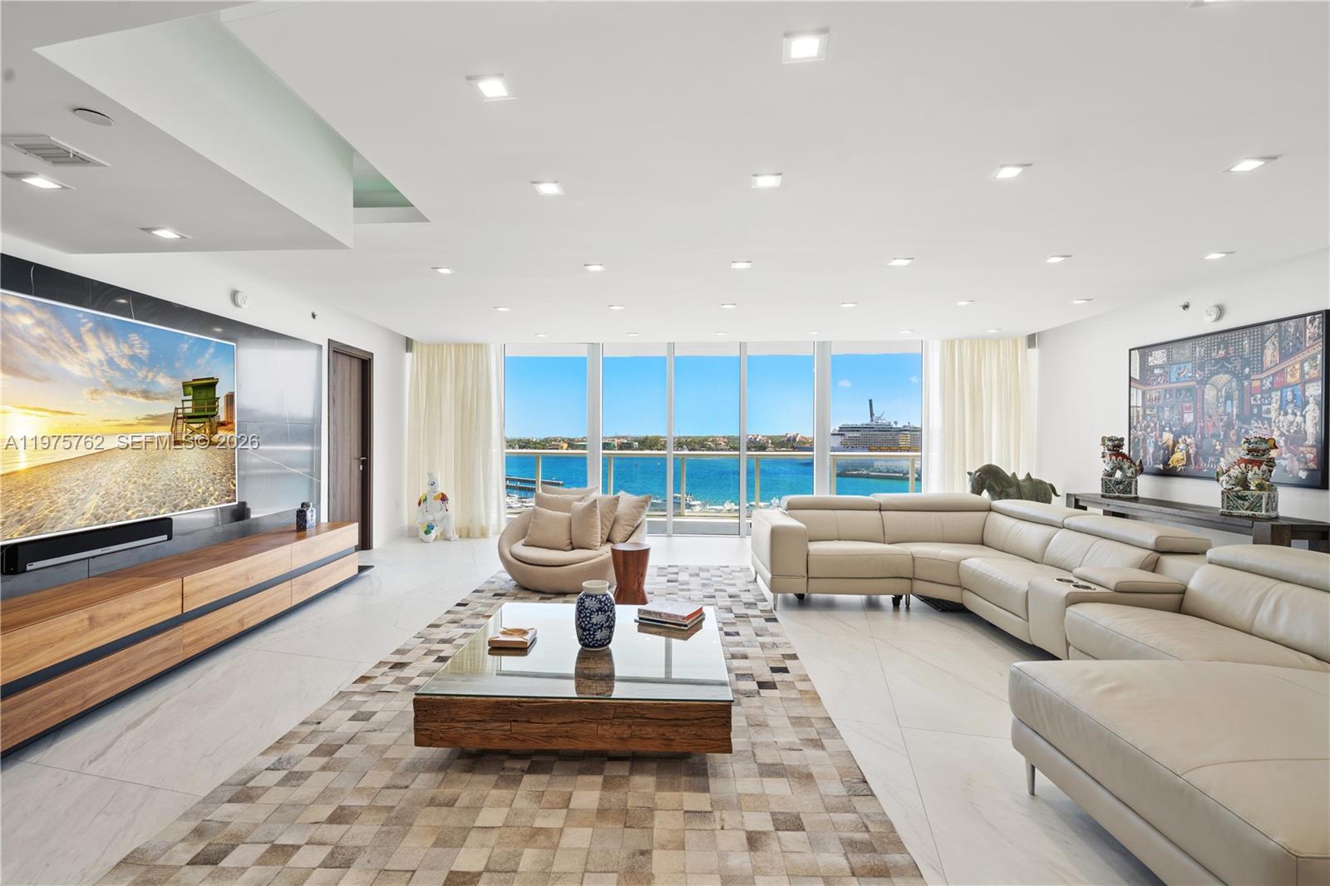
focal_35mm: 16
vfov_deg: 73.7
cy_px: 443
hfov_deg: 96.7
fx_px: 591
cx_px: 665
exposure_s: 1/20
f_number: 8
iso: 320
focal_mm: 16
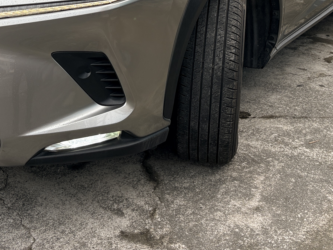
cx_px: 125
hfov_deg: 33.1
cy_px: -16
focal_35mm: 58
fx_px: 558
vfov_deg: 23.8
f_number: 1.6
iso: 50
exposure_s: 1/126
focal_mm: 5.96
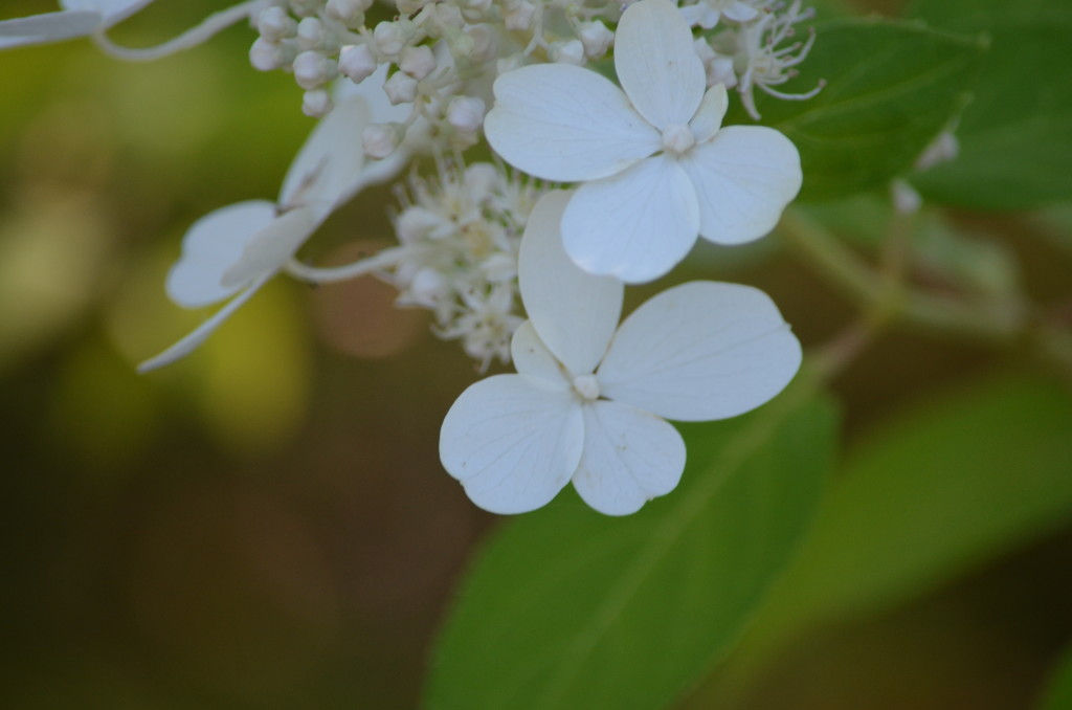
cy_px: 355
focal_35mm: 450
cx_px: 536
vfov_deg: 3.0
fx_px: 13371
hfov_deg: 4.6
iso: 640
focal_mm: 300
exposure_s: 1/250
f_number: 5.6
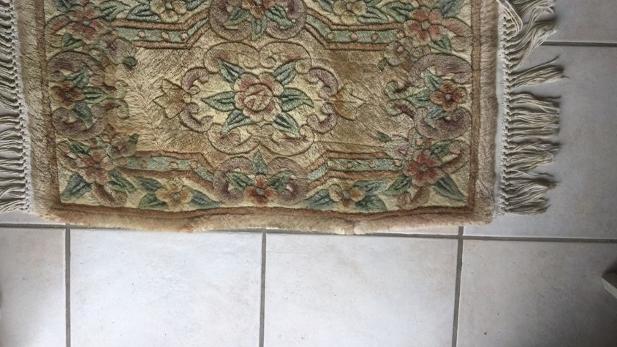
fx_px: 654
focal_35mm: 40
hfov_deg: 50.3
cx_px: 263
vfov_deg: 29.4
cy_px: 102
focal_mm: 3.3
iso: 25
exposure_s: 1/101
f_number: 2.4
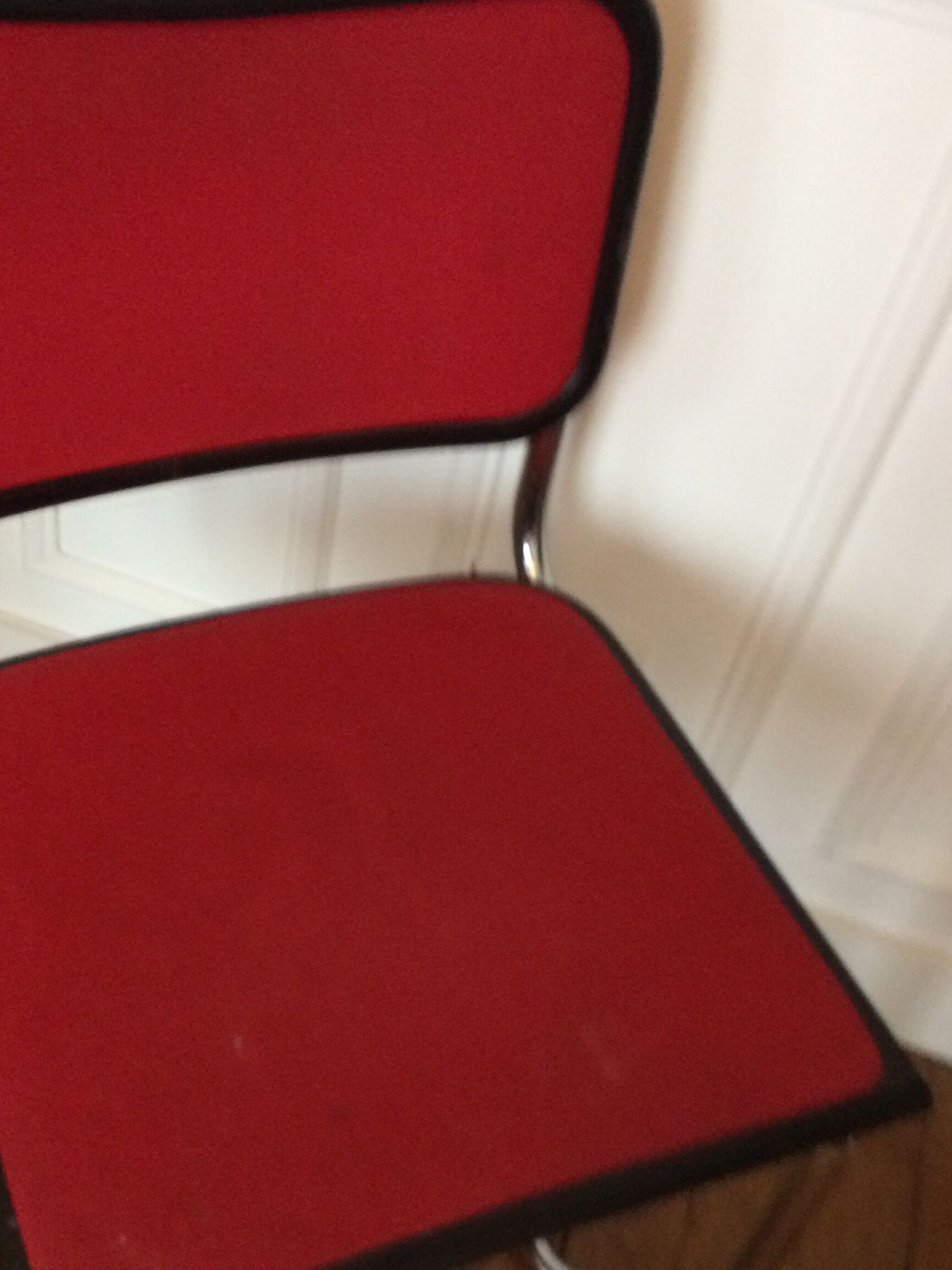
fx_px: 1503
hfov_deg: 34.9
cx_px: 344
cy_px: 752
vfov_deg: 45.6
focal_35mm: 41
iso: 320
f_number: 2.2
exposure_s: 1/17
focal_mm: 4.15
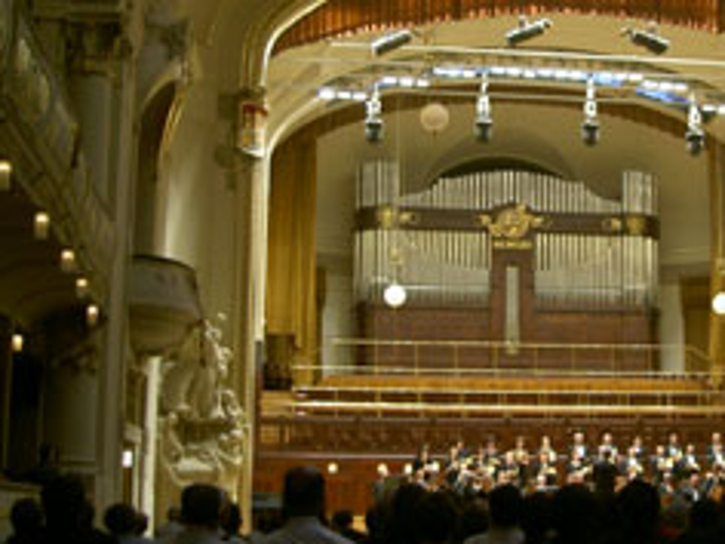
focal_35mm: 66
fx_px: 1382
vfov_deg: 22.3
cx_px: 513
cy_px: 264
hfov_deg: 29.1
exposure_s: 1/8
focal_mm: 8
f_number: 2.8
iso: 100
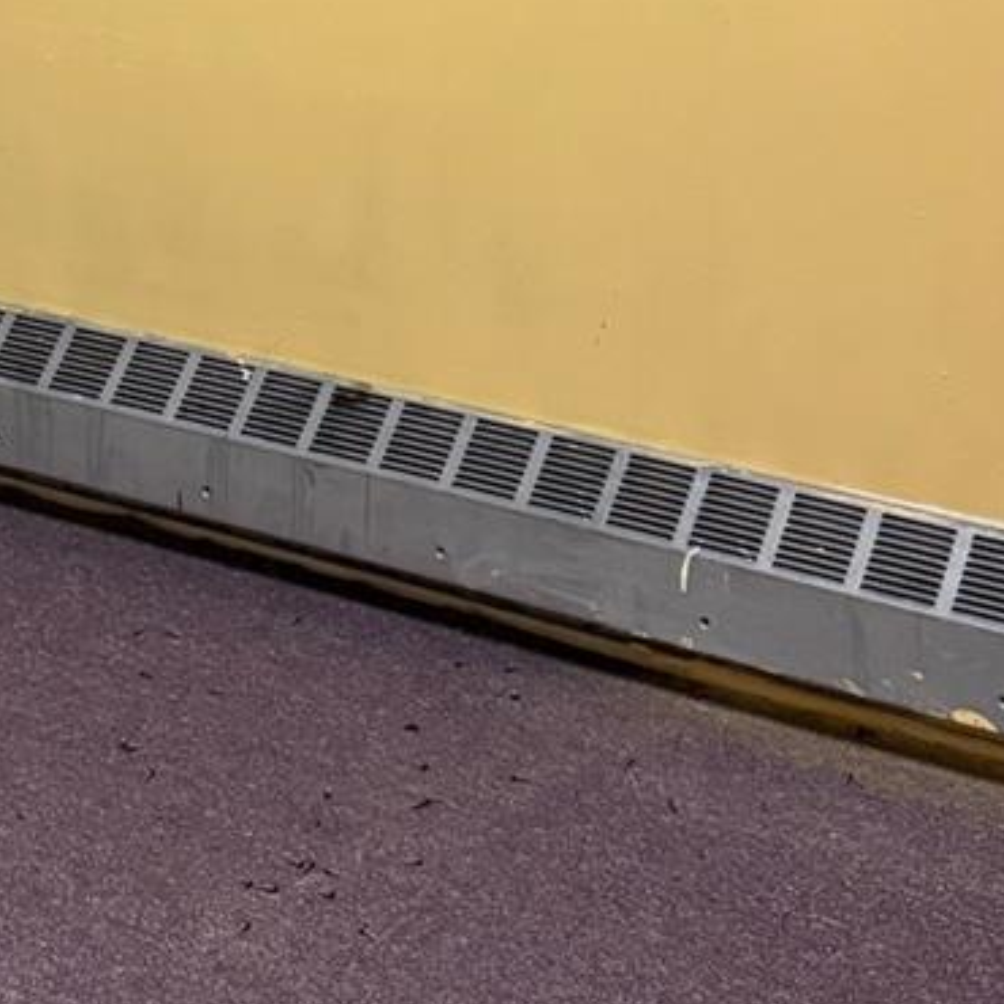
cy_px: -193
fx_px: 2888
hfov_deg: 19.5
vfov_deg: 18.7
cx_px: 187
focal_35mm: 88
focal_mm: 6.76
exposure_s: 1/60
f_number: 1.78
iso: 500
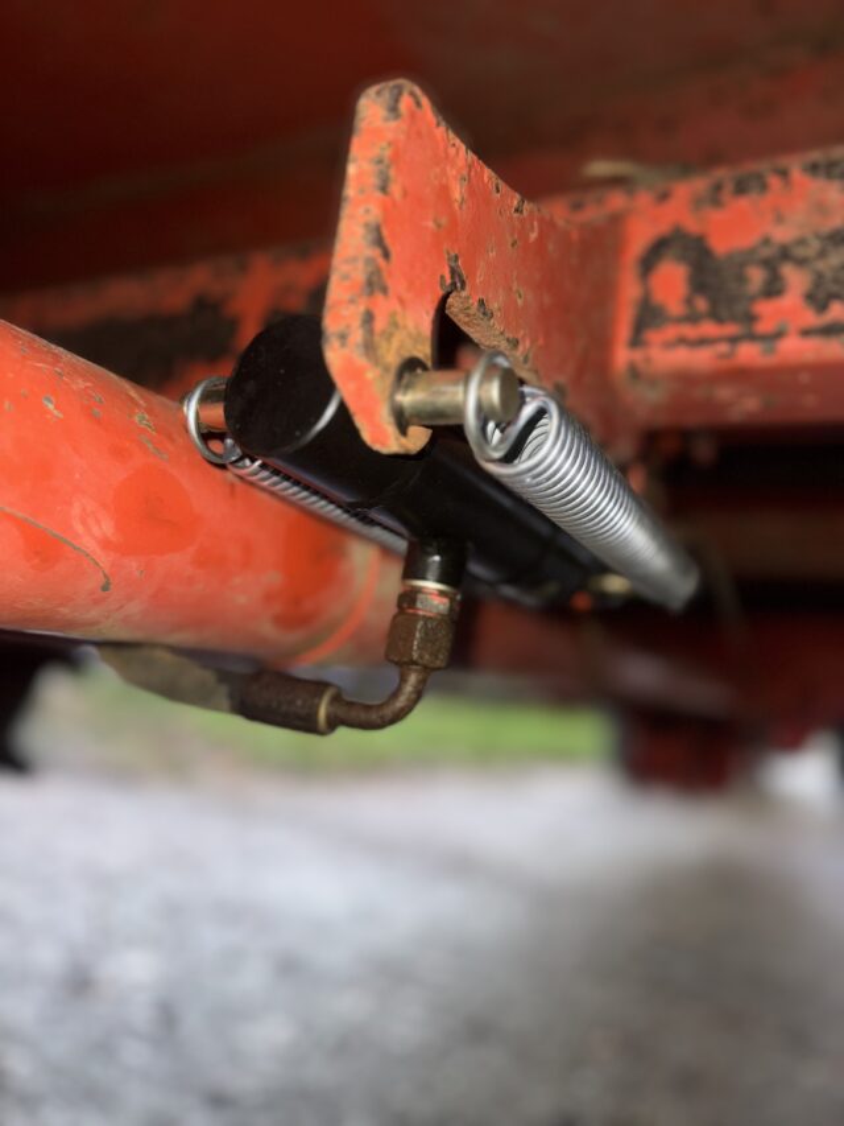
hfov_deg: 56.8
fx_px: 780
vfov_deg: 71.6
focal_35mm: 24
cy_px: 563
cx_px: 422
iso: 100
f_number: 1.78
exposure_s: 1/10
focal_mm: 6.76
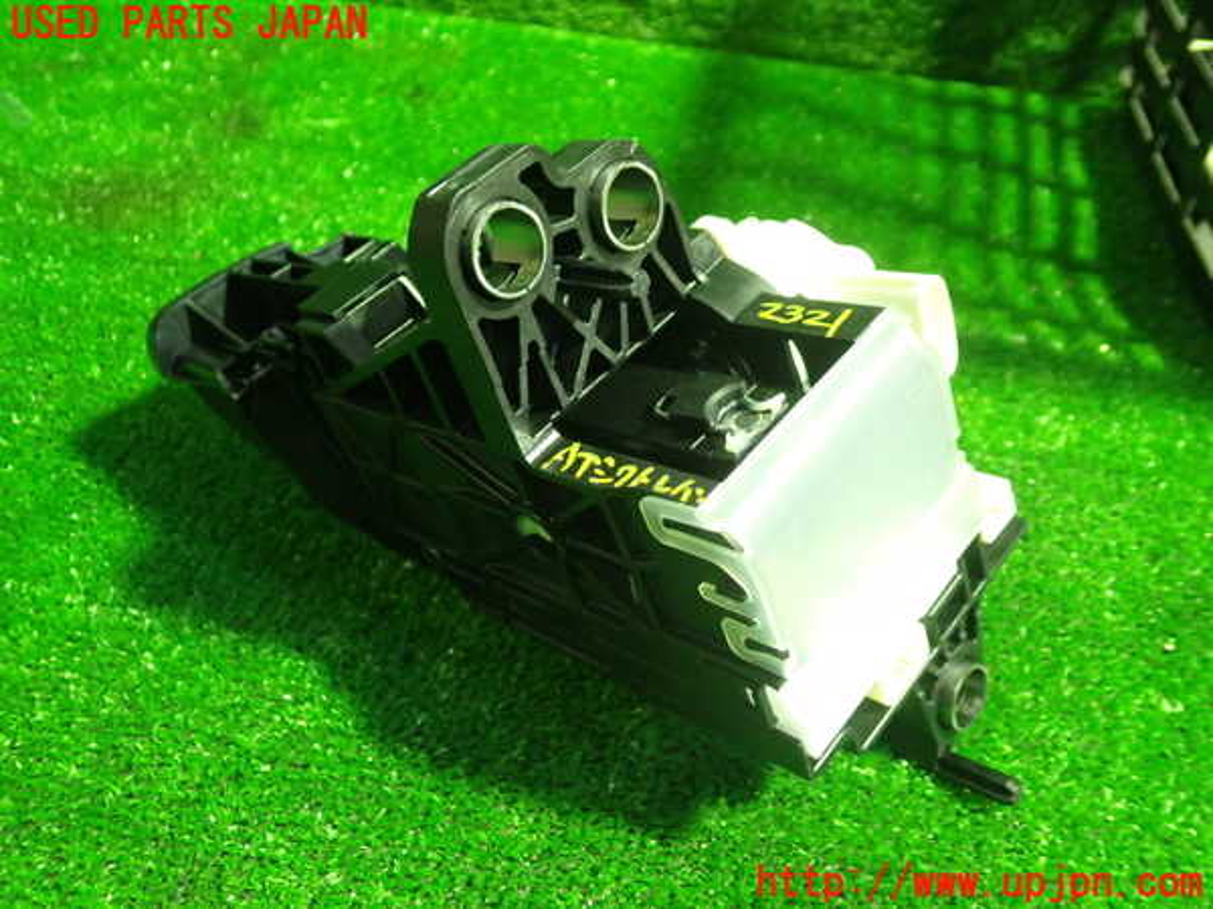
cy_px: 454
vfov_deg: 46.8
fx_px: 1051
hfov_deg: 60.0
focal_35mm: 30
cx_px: 606
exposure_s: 1/30
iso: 800
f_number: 2.3
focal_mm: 5.4
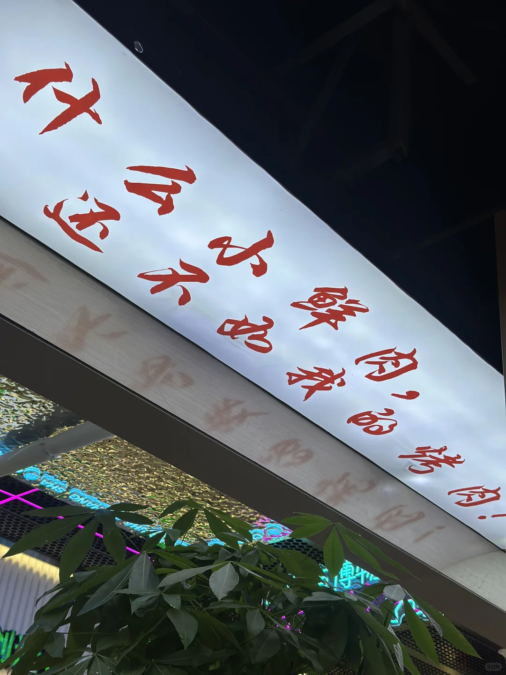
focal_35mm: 48
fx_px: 936
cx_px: 253
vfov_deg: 39.7
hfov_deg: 30.3
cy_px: 338
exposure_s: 1/524
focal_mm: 6.86
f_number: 1.78
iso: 80
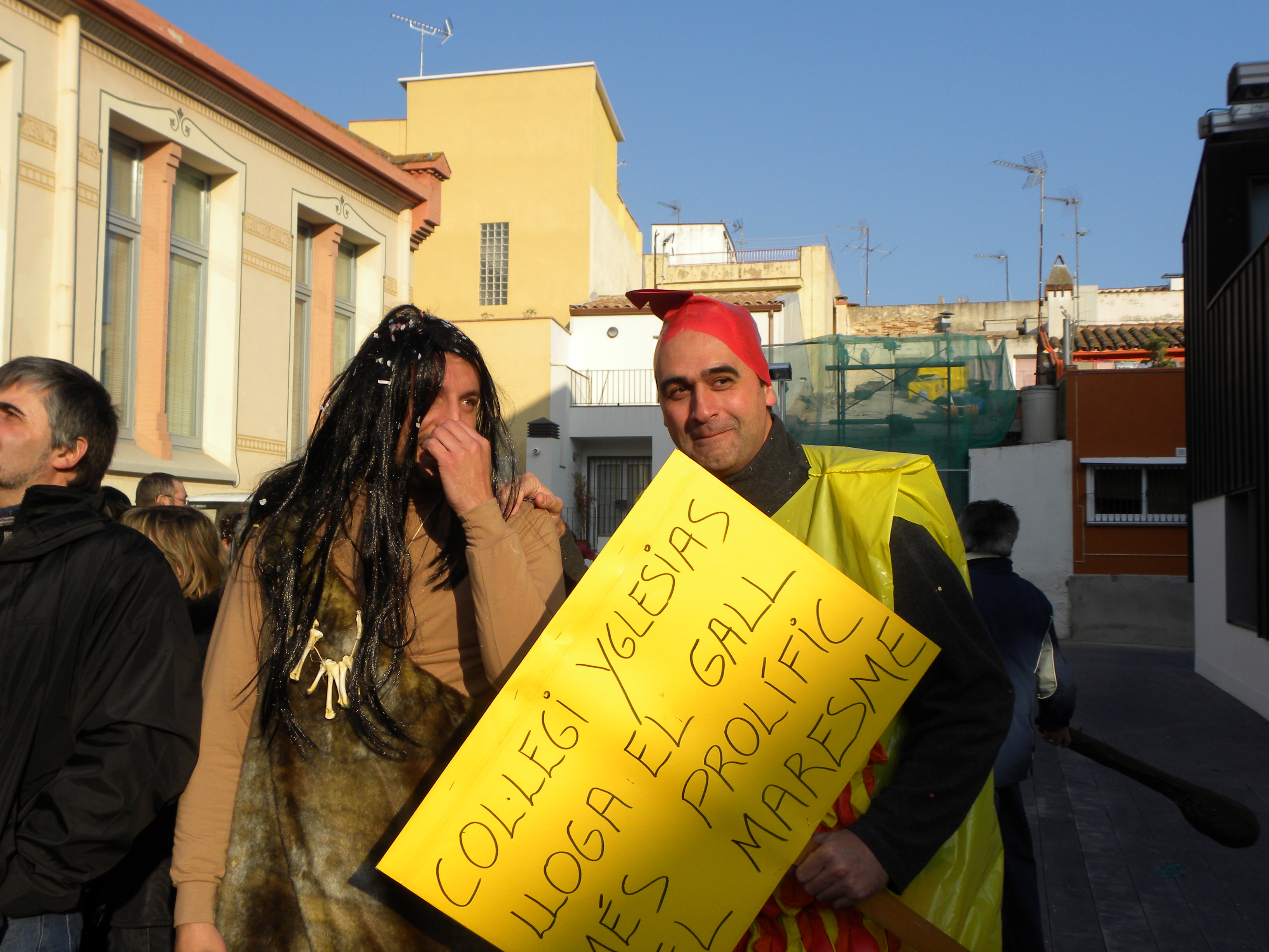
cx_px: 634
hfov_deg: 50.1
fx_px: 1356
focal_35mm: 37
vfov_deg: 38.7
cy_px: 476
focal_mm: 6.6
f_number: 4.5
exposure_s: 1/448
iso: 64
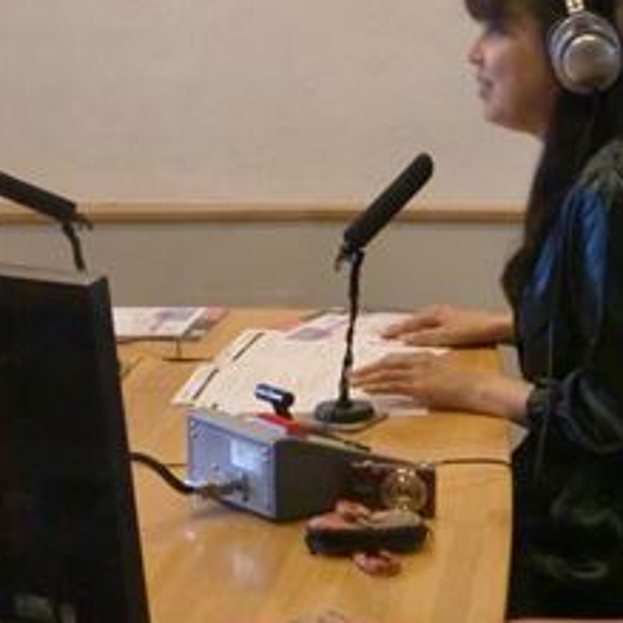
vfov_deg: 15.5
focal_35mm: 112
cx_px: 242
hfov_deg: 15.5
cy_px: 137
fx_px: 2281
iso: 800
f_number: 3.6
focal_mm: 9.8
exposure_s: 1/25
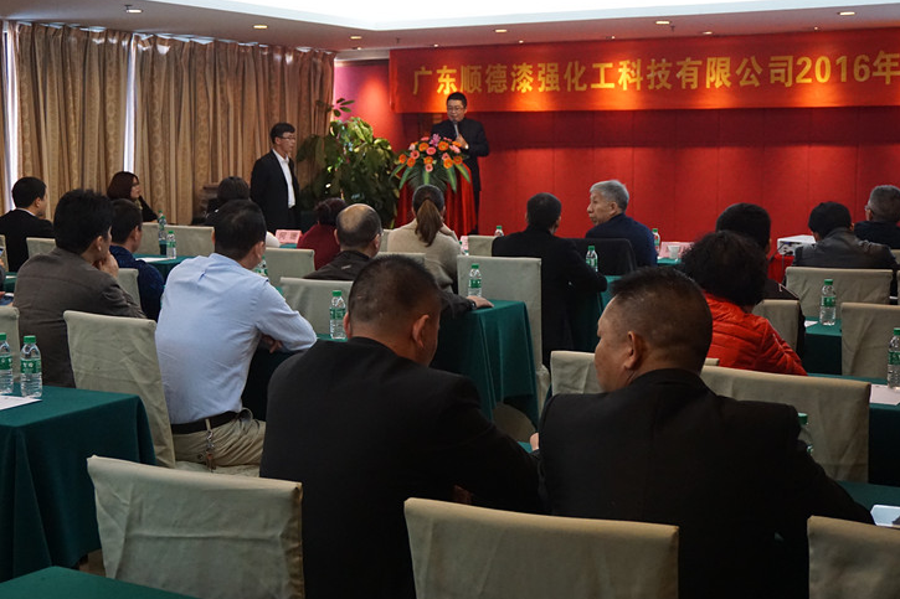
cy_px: 303
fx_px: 1325
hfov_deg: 37.5
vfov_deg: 25.5
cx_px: 437
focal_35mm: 53
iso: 3200
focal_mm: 32
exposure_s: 1/100
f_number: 5
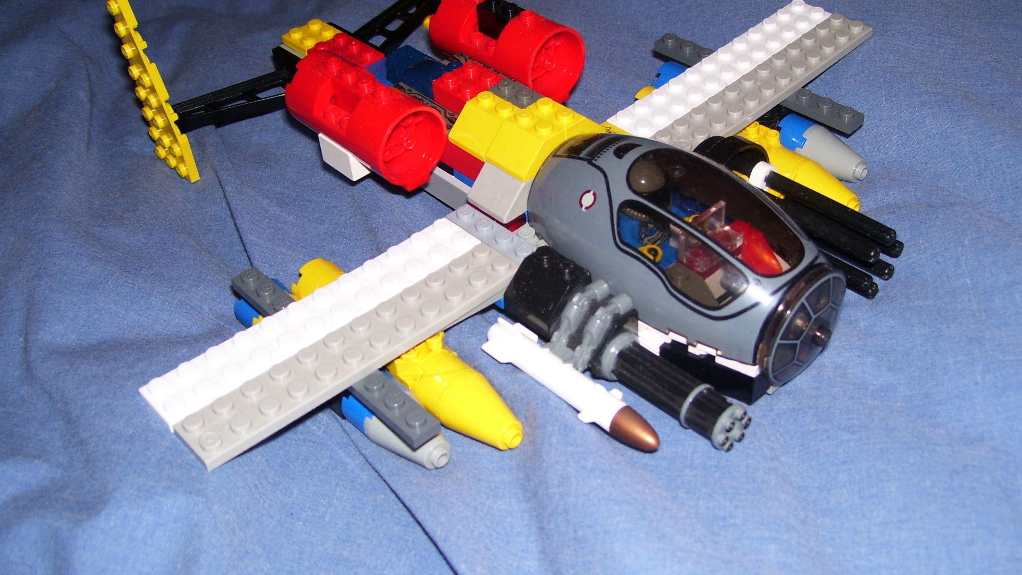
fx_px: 1111
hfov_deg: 49.4
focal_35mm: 41
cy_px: 274
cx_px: 508
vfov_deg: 29.0
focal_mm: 6
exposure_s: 1/60
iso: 80
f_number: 2.7
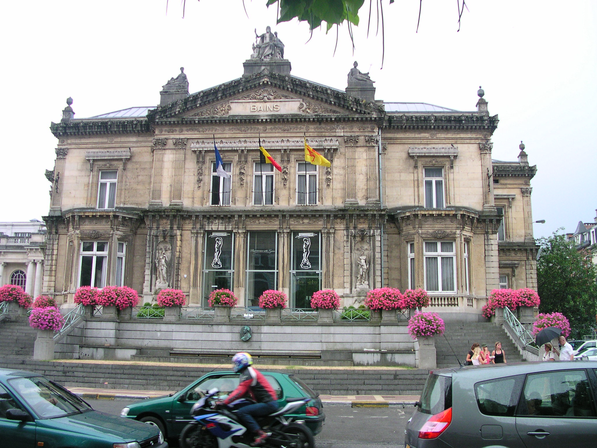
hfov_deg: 50.1
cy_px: 224
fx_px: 638
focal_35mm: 37
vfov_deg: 38.7
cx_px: 298
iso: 100
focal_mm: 5.6
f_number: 2.7
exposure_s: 1/155
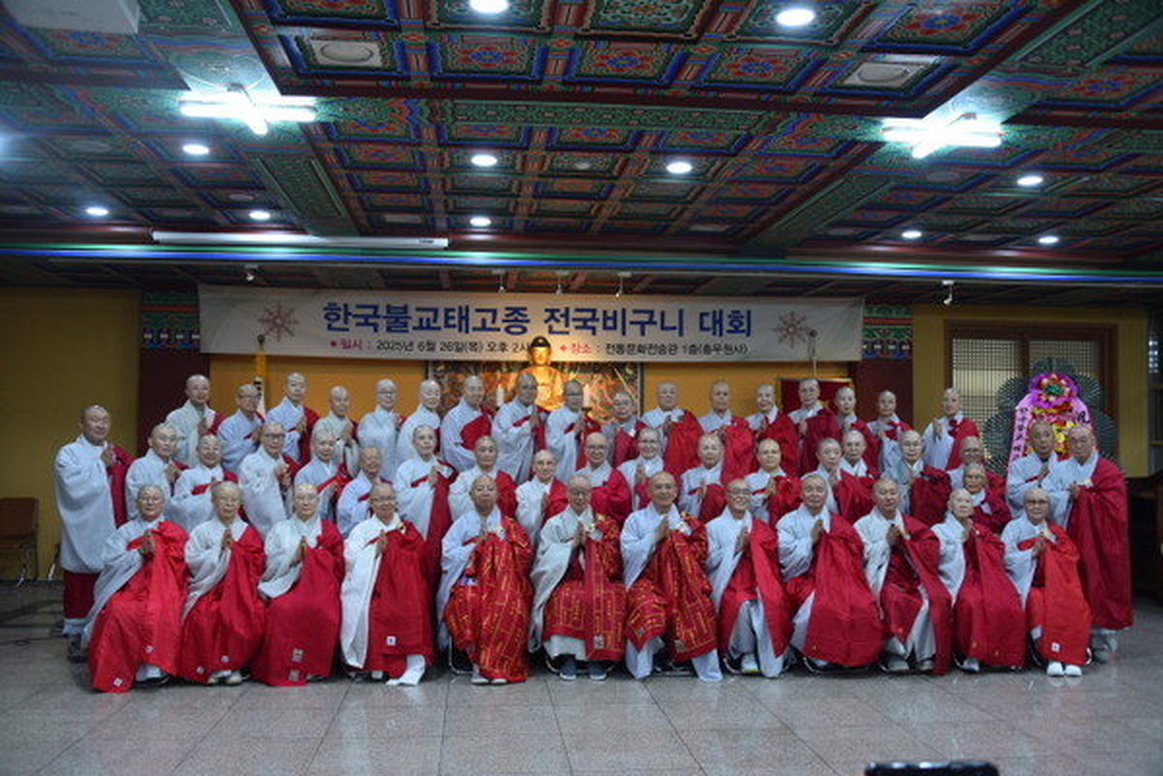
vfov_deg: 41.1
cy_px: 388
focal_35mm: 32
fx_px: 1034
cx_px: 582
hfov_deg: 58.7
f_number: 4
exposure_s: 1/60
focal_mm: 32
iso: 500
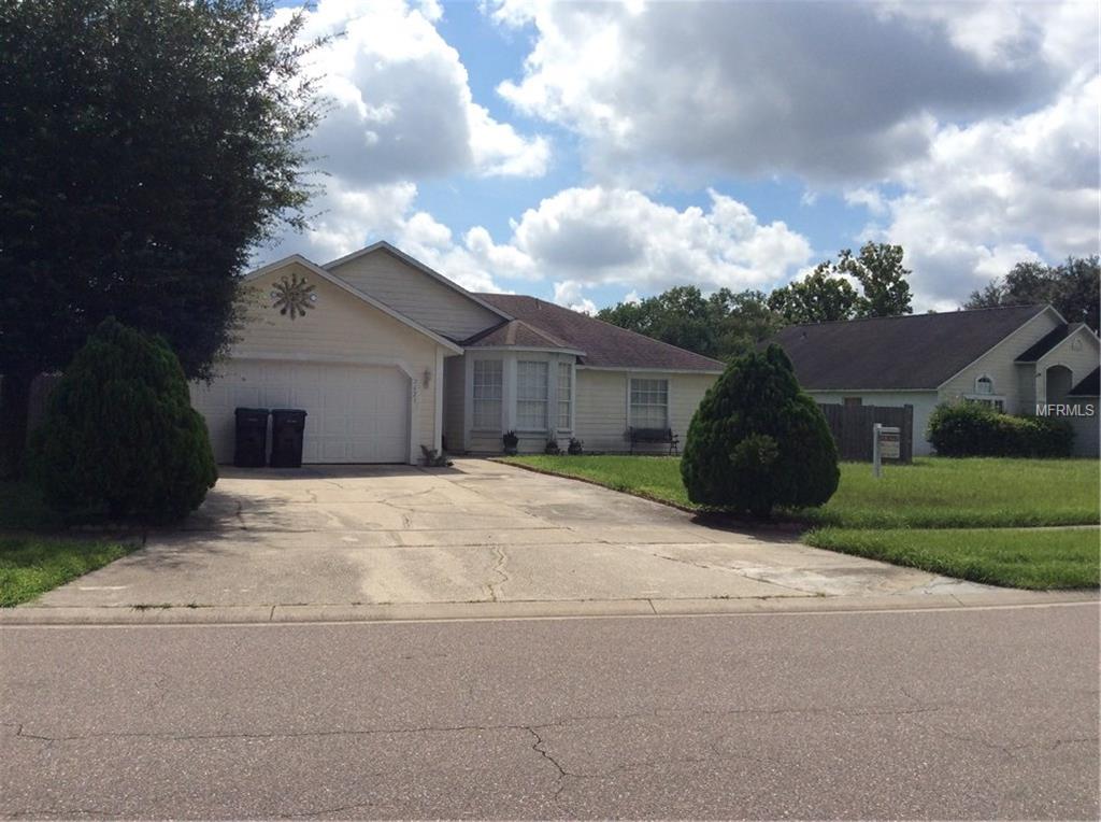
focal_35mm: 32
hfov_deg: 56.9
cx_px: 550
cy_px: 411
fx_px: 1016
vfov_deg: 44.0
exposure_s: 1/3012
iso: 32
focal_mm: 3.3
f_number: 2.4
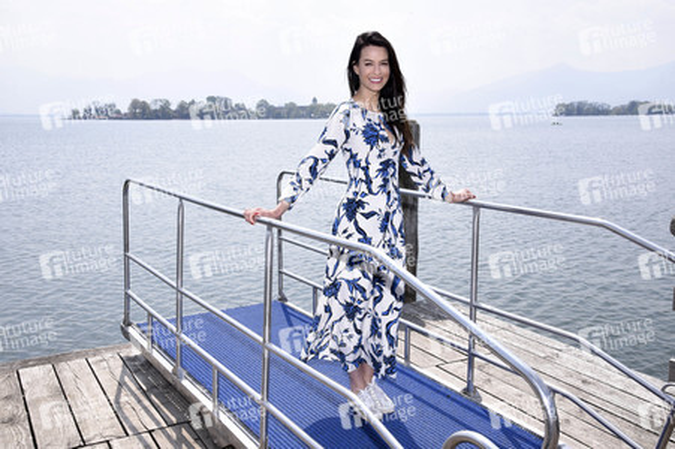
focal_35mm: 35
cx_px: 338
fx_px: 656
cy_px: 224
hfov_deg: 54.5
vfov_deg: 37.8
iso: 250
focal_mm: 35
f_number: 14
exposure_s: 1/160
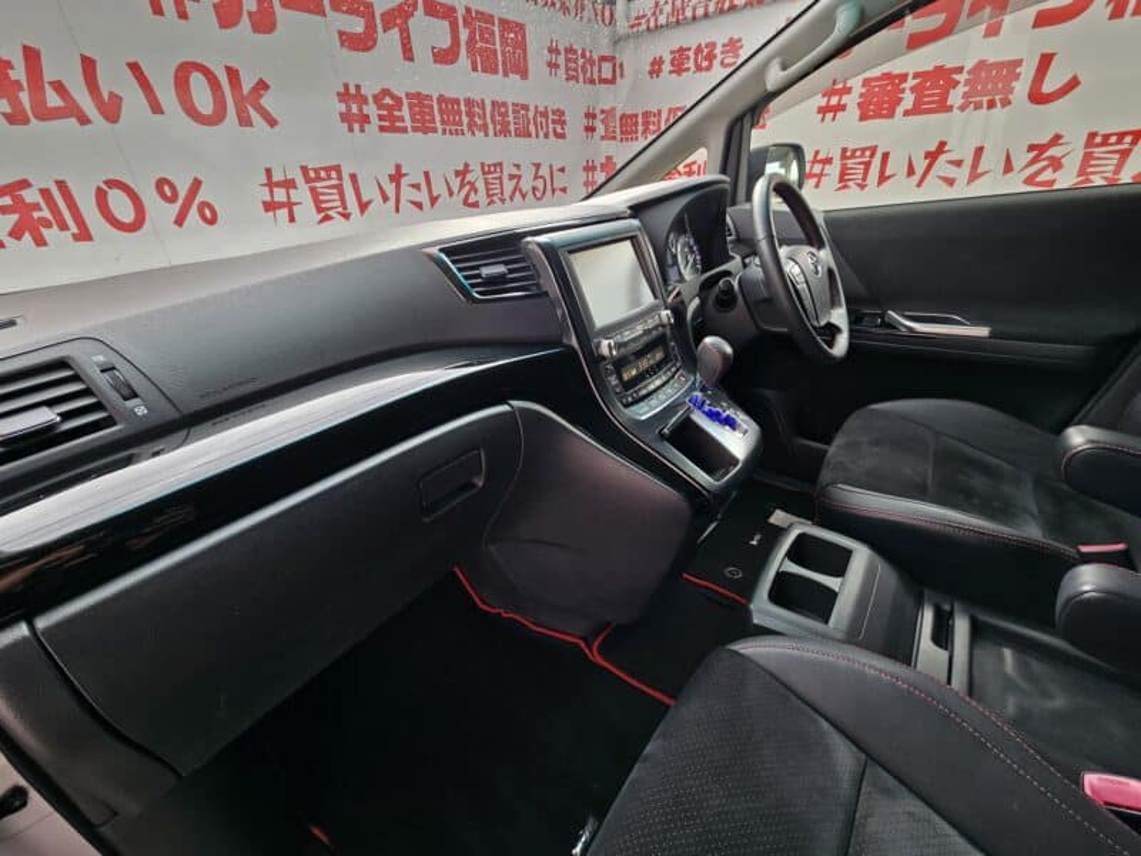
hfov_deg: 106.2
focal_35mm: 13
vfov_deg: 89.9
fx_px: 429
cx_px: 570
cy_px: 428
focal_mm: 2.2
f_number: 2.2
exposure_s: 1/100
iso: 64
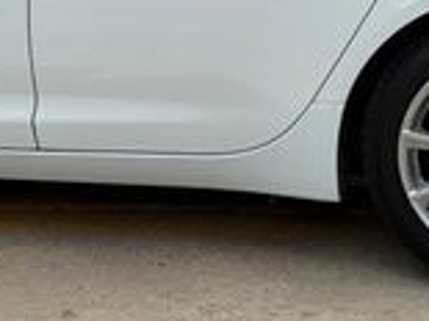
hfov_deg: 19.8
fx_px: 1226
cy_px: -42
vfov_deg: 14.5
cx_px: 158
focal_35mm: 99
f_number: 1.78
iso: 80
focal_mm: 6.76
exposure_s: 1/1653
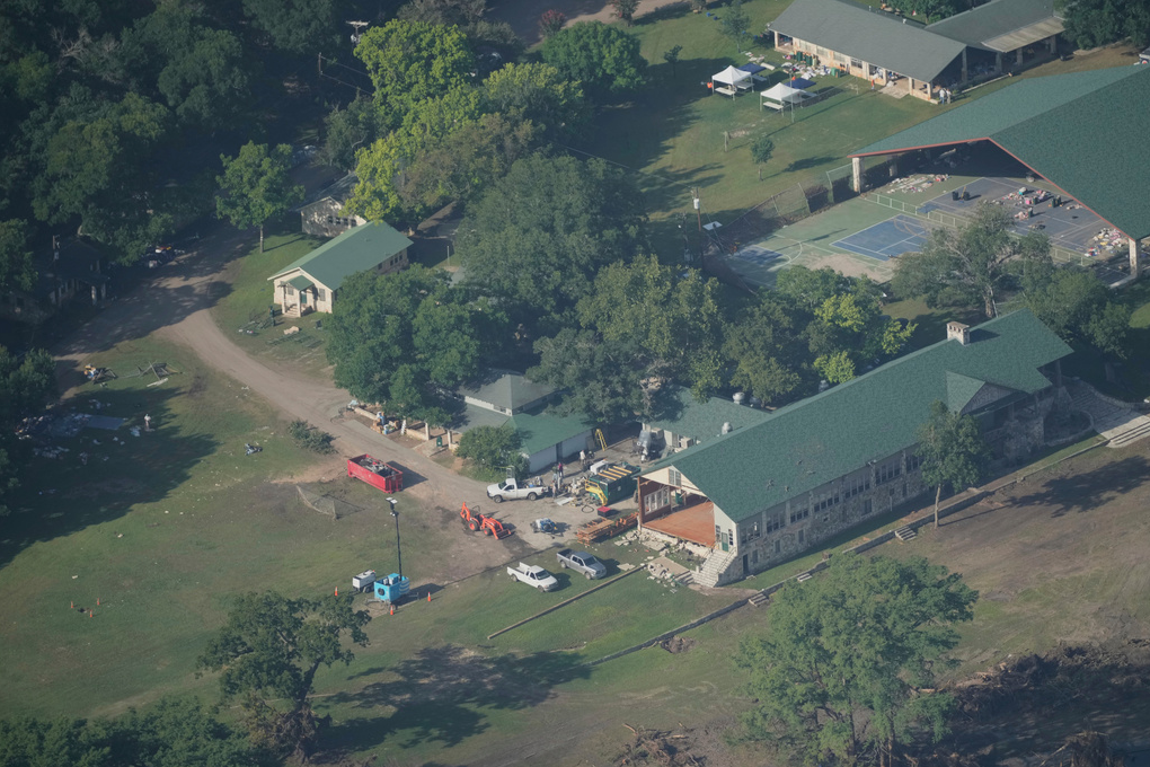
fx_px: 25649
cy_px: 384
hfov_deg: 2.6
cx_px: 576
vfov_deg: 1.7
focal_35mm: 803
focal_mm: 800
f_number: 5.6
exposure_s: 1/1600
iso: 800
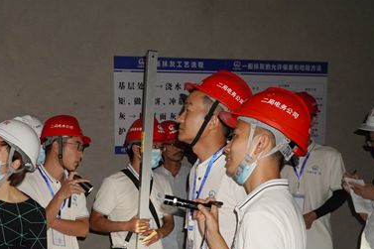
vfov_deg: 24.8
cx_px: 99
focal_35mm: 53
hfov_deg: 36.8
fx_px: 550
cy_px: 225
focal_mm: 19
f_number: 4
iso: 2000
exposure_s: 1/60
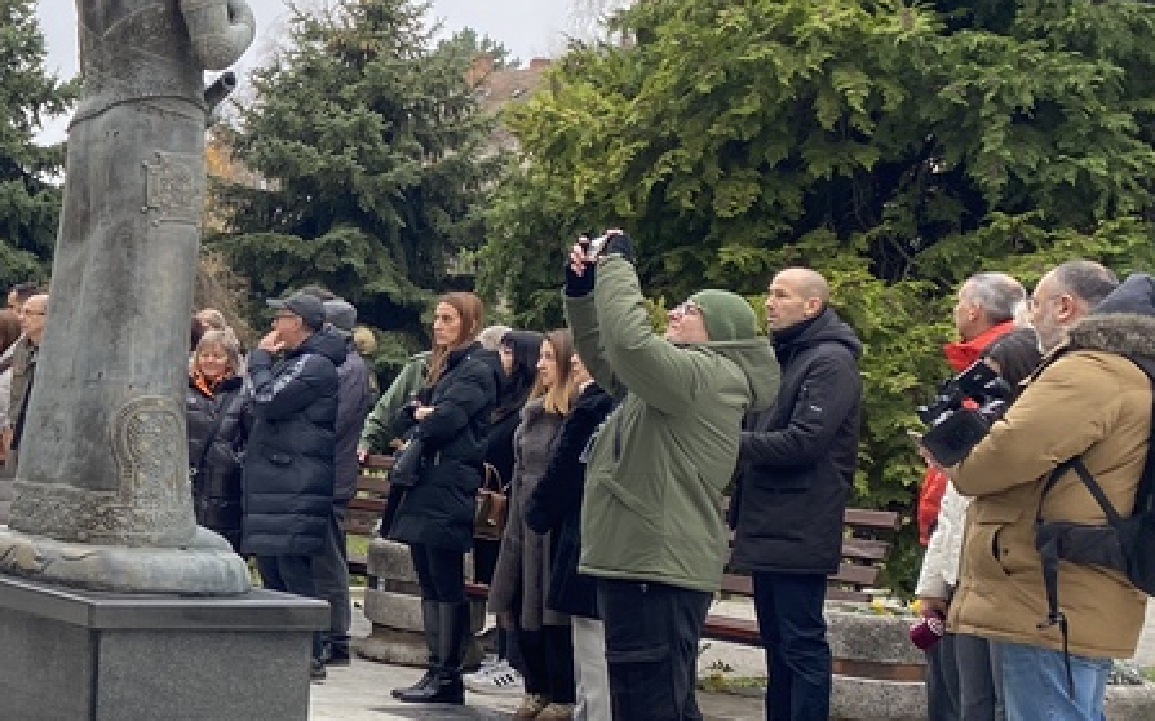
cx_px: -269
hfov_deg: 24.9
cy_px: 388
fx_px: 2328
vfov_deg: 17.6
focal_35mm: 74
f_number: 1.8
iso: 40
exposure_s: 1/121
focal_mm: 4.25
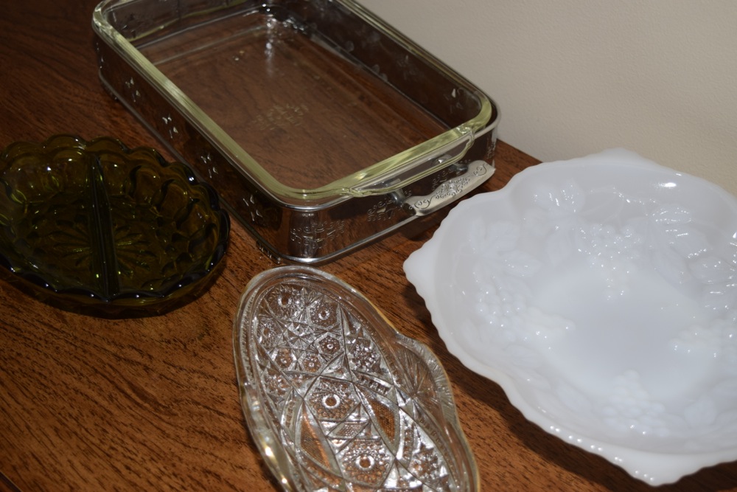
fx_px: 1075
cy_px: 246
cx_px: 368
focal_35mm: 52
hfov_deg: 37.8
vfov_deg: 25.8
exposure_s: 1/60
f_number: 4.5
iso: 220
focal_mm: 35
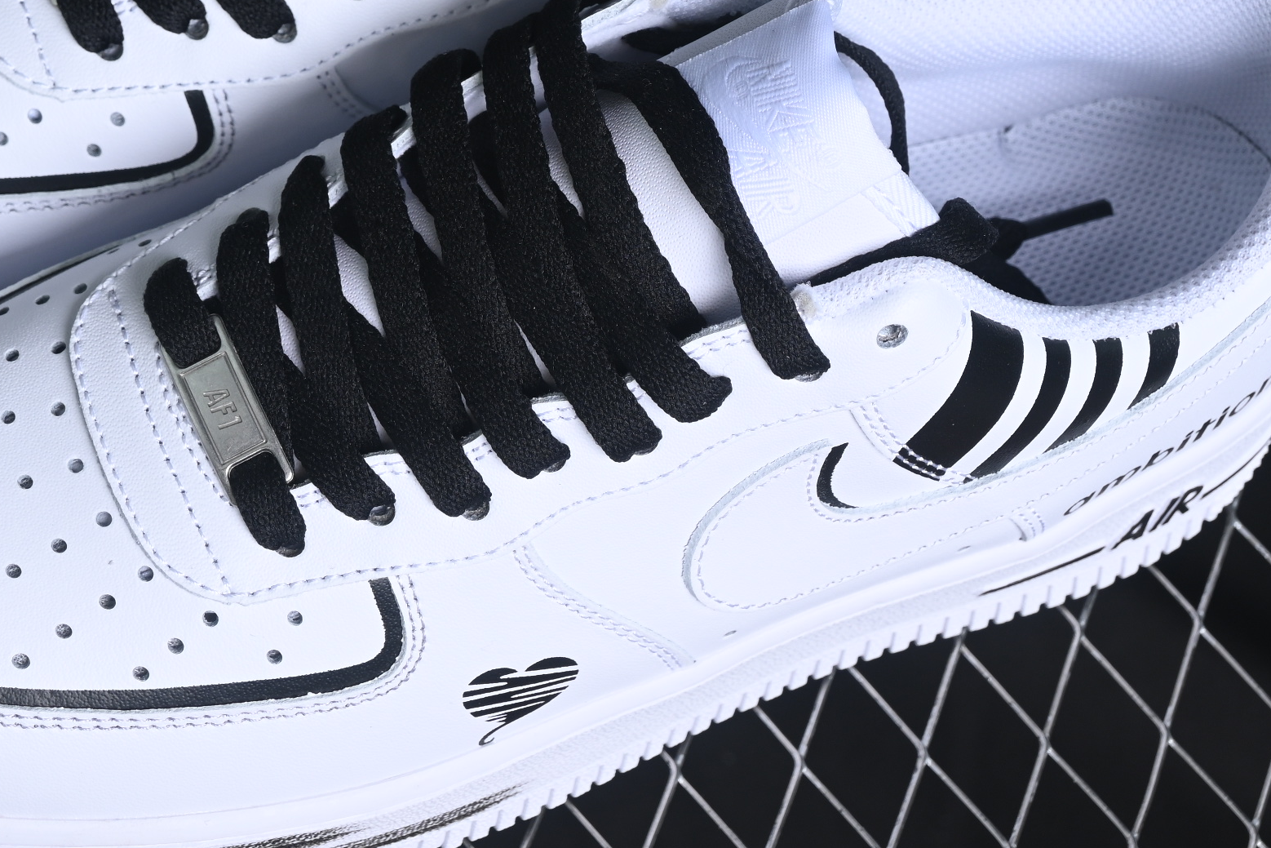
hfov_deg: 15.3
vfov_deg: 10.2
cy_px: 178
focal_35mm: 134
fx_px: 4731
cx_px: 458
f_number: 7.1
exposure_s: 1/80
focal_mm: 50
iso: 160
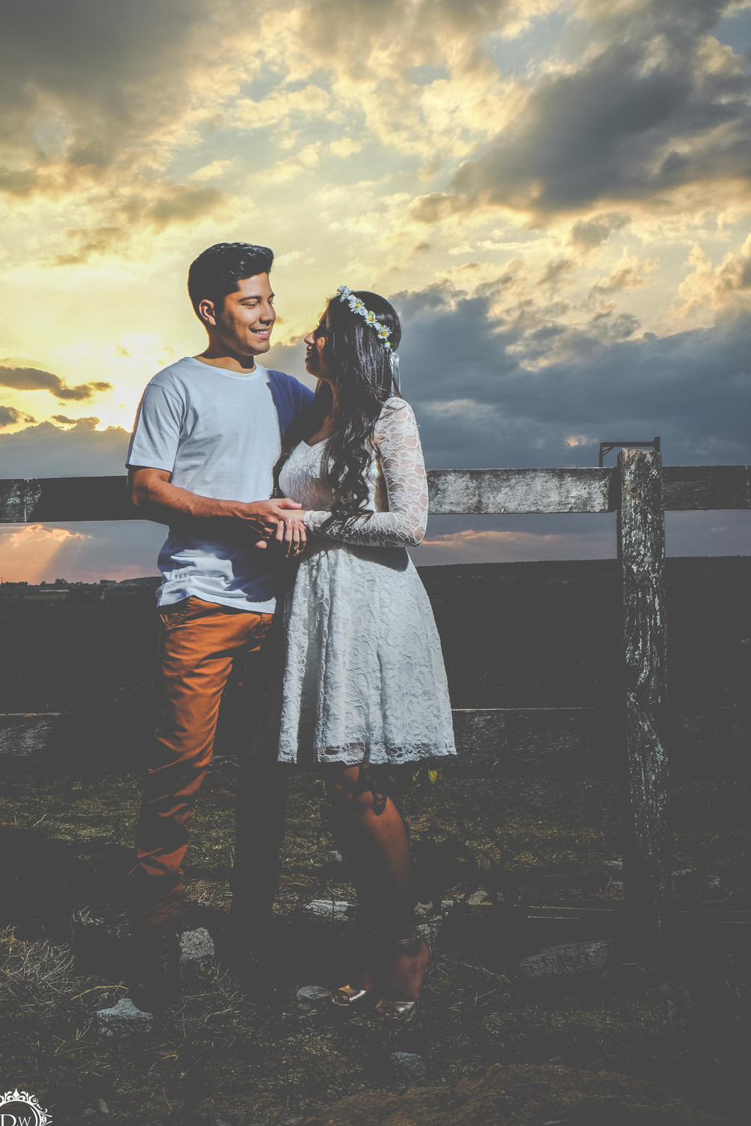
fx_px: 1345
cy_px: 533
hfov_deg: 31.2
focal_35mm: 43
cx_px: 359
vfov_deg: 45.4
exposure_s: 1/180
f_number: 10
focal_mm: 24.3
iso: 250
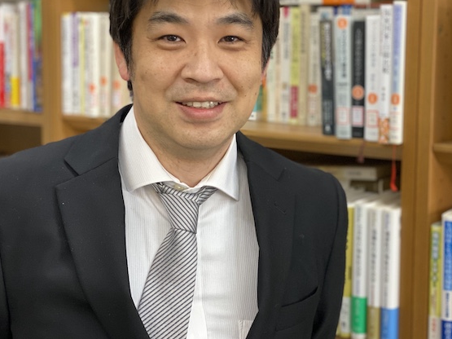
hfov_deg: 26.0
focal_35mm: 75
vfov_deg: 19.6
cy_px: 145
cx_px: 246
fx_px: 979
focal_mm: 6
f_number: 2
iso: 200
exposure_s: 1/100
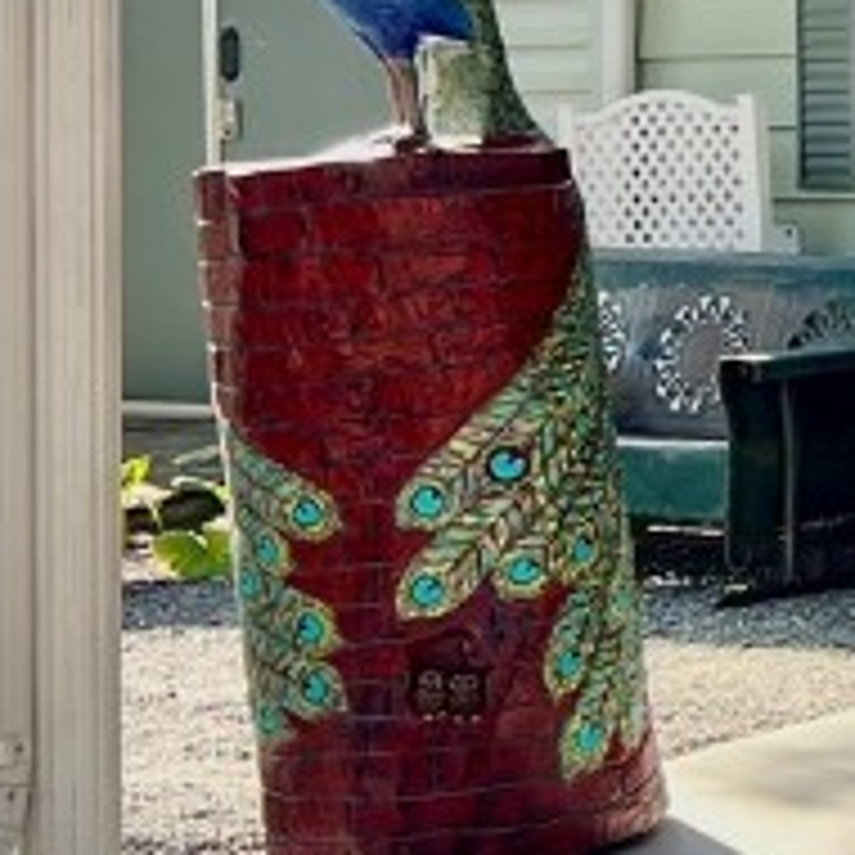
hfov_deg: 11.2
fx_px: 3465
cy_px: -90
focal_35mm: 124
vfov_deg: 13.8
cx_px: 2214
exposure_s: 1/401
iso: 50
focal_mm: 5.7
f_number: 1.5
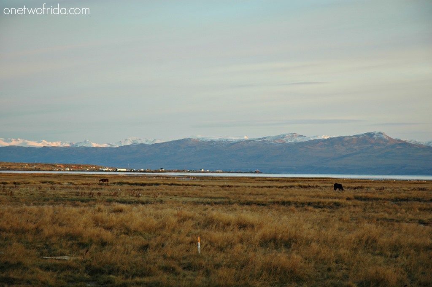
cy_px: 144
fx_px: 1259
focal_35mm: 105
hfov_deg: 19.5
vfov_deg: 13.0
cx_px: 216
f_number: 5
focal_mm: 70
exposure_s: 1/100
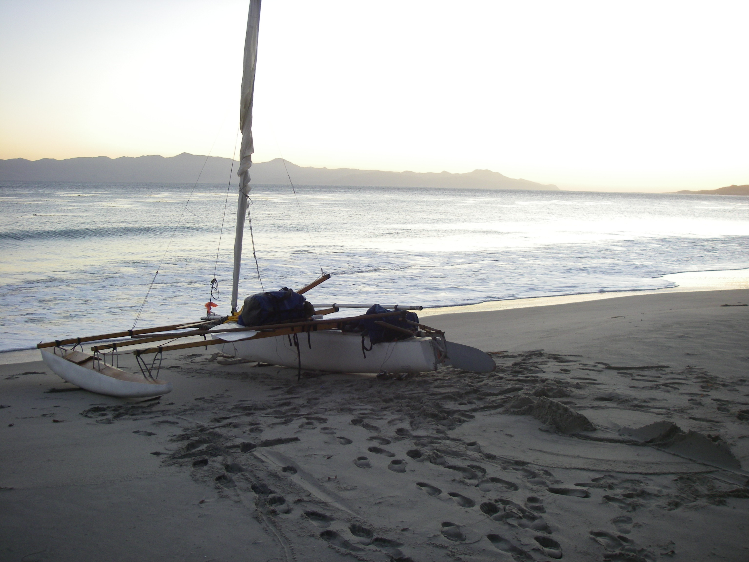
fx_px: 822
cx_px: 374
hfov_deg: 49.0
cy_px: 281
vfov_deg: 37.7
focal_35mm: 38
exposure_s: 1/50
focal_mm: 6.3
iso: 100
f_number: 3.3
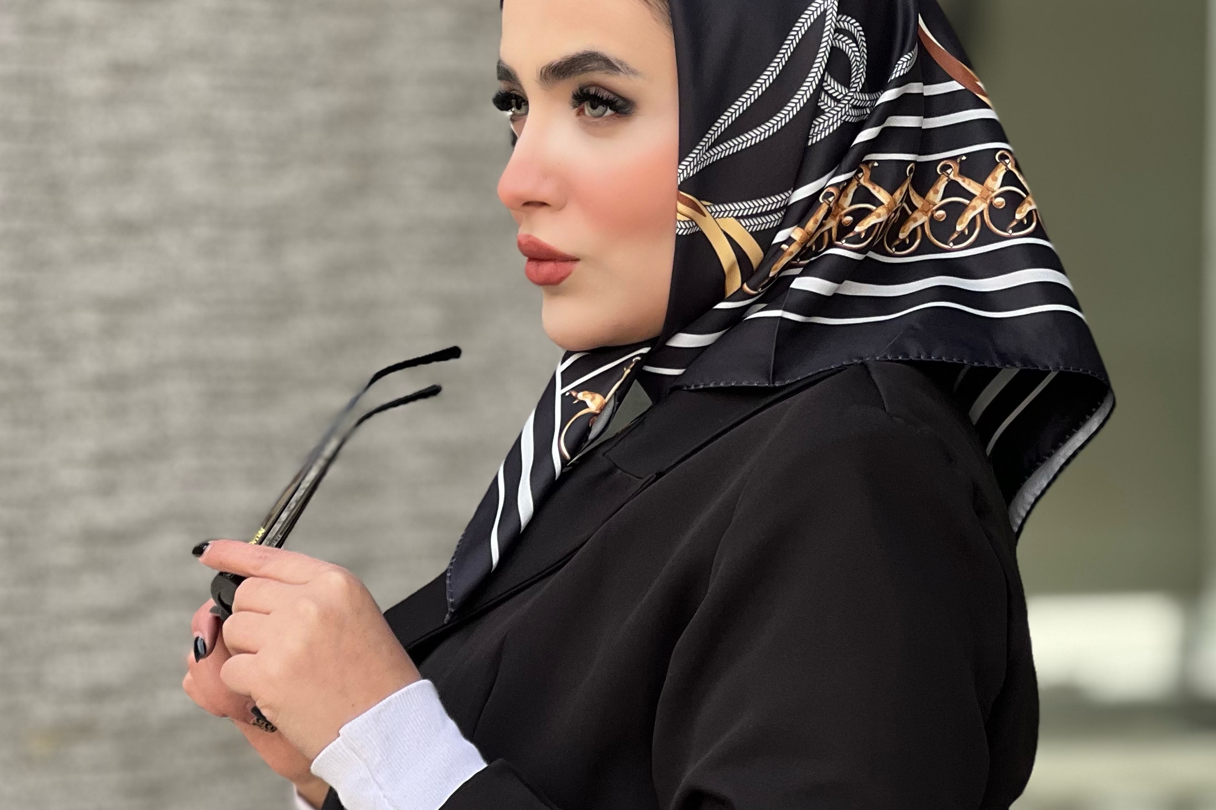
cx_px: 670
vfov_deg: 9.3
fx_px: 4964
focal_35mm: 147
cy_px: 173
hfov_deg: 14.0
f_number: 2.8
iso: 32
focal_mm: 9
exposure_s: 1/121
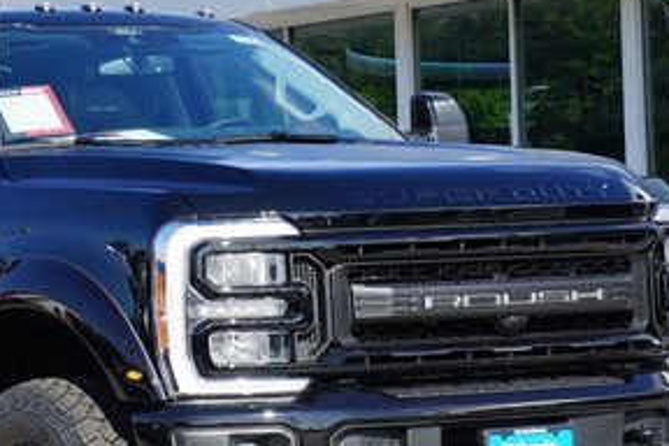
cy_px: 238
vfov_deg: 8.5
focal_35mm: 162
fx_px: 3010
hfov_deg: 12.6
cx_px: 67
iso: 100
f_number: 11
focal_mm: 73
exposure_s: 1/100
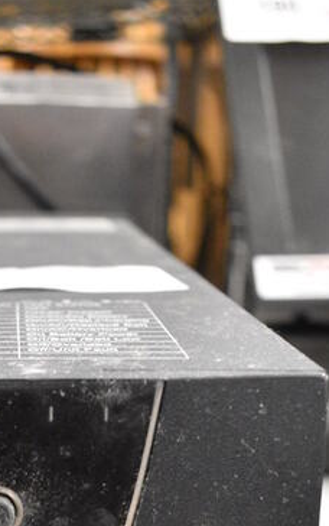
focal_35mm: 69
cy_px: 585
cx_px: 16
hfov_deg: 18.5
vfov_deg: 27.2
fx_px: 988
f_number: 4
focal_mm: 18
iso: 3200
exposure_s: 1/60
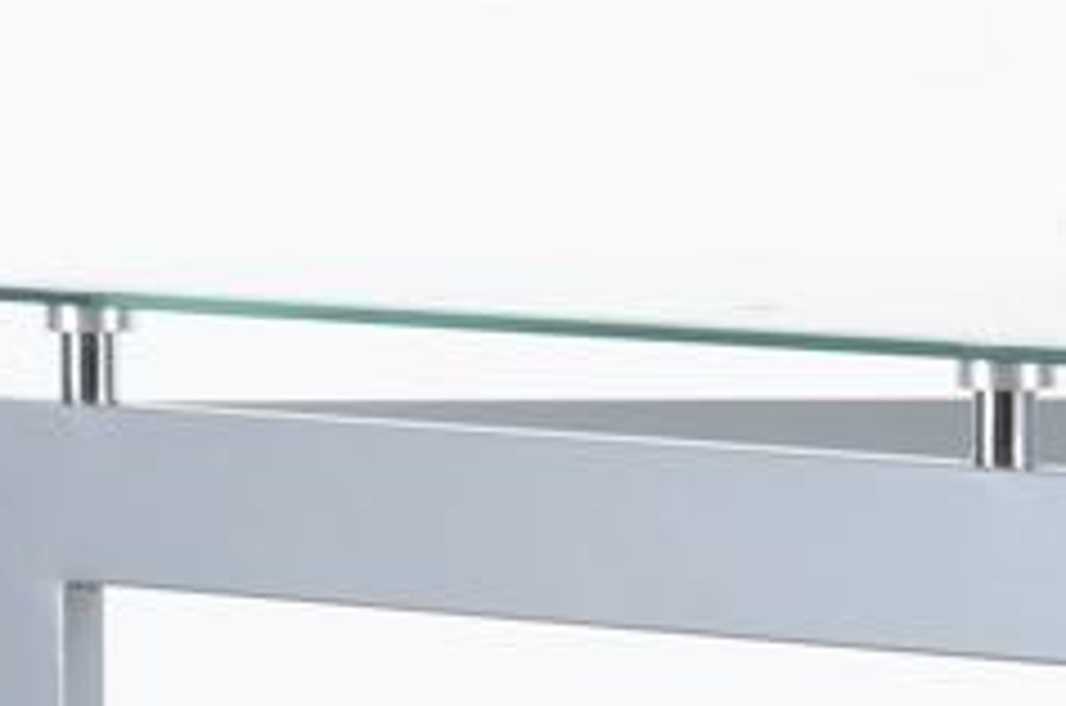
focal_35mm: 405
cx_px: 1237
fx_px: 11968
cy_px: 1084
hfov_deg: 5.1
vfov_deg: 3.4
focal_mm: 50
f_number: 5.6
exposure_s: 1/125
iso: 100
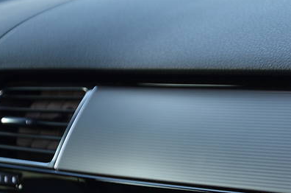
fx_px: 1613
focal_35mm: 200
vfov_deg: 6.8
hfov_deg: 10.3
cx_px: 231
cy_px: 116
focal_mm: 66
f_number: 5.3
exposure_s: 1/60
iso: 500
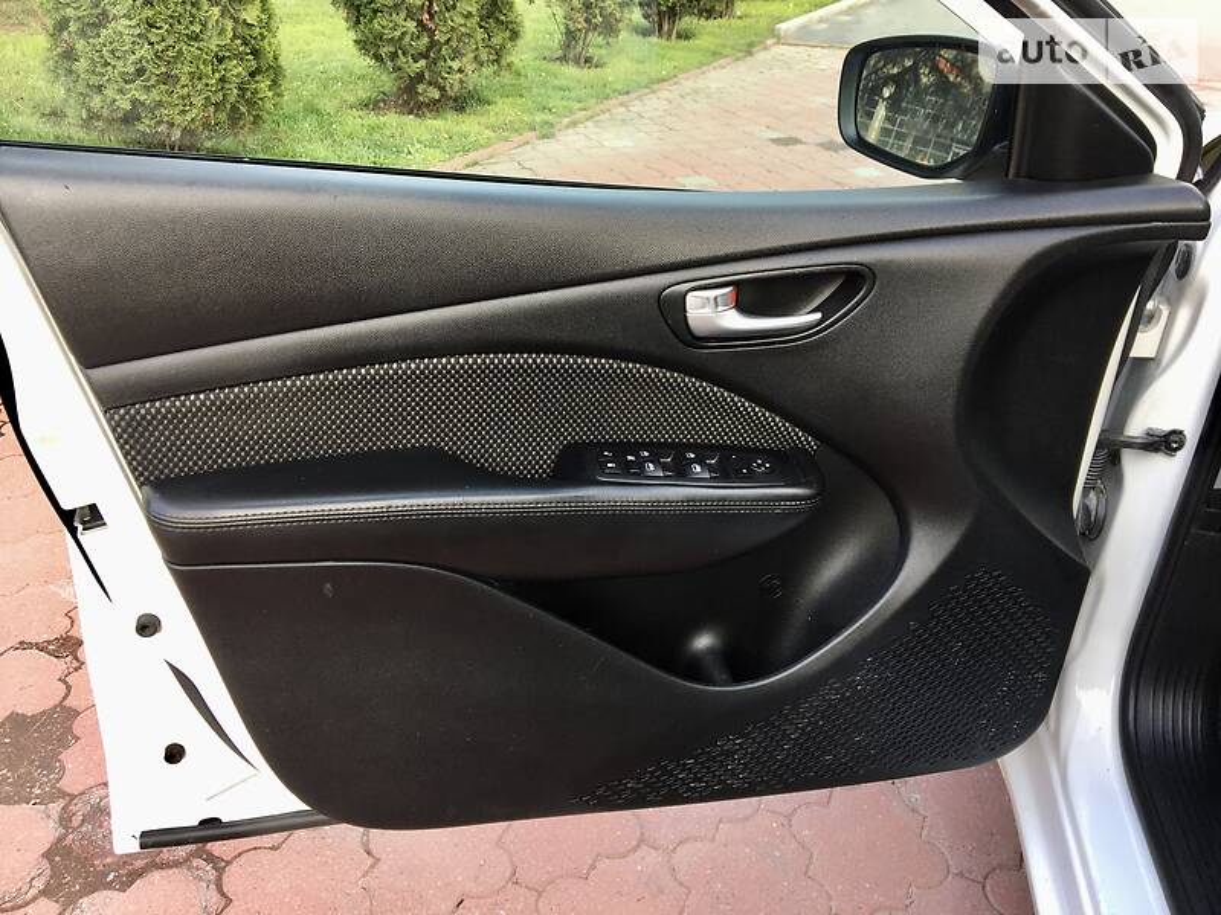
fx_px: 1023
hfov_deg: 61.7
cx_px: 610
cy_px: 458
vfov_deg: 48.2
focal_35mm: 29
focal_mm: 4.2
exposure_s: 1/50
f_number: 2.2
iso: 25
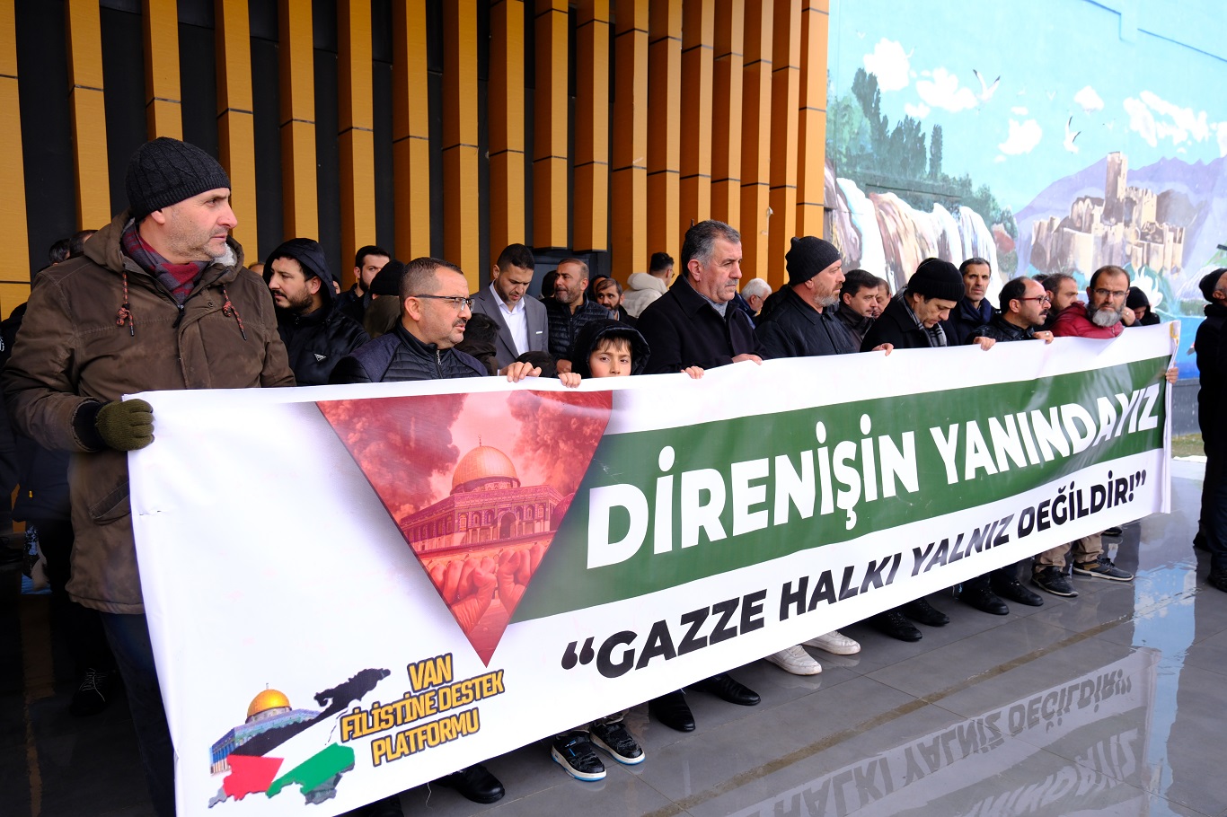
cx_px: 614
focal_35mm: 24
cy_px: 408
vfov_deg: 53.1
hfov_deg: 73.8
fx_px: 818
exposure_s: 1/60
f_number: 4
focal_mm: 16
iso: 250
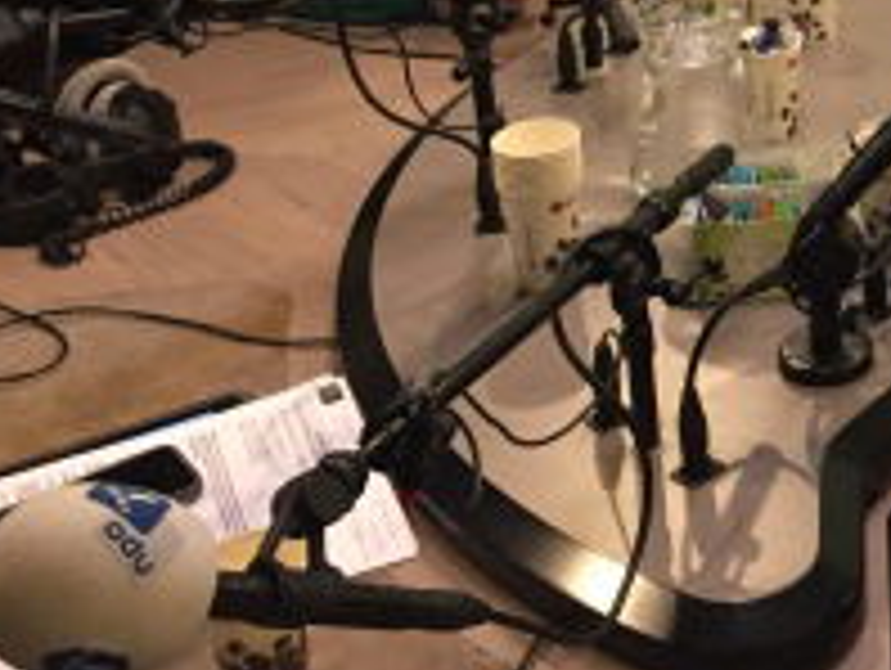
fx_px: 1881
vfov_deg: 19.0
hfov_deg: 24.7
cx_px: 1004
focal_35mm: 73
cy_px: -142
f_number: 2.2
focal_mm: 4.15
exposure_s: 1/33
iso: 250
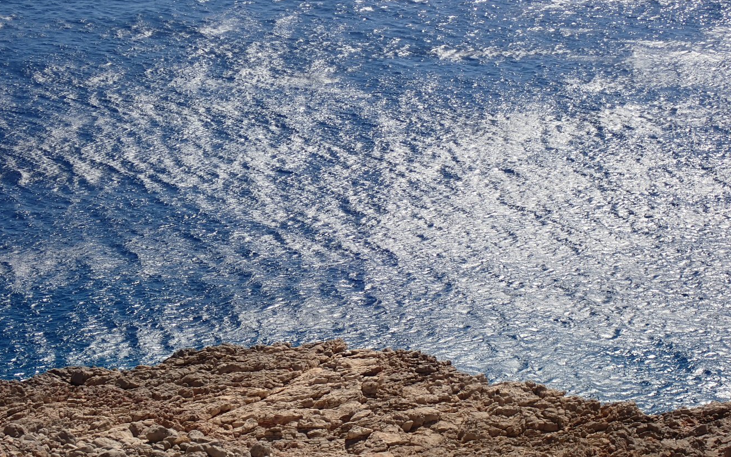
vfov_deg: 12.2
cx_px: 365
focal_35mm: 107
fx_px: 2131
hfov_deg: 19.5
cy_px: 255
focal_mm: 18
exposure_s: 1/500
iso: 100
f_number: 6.3
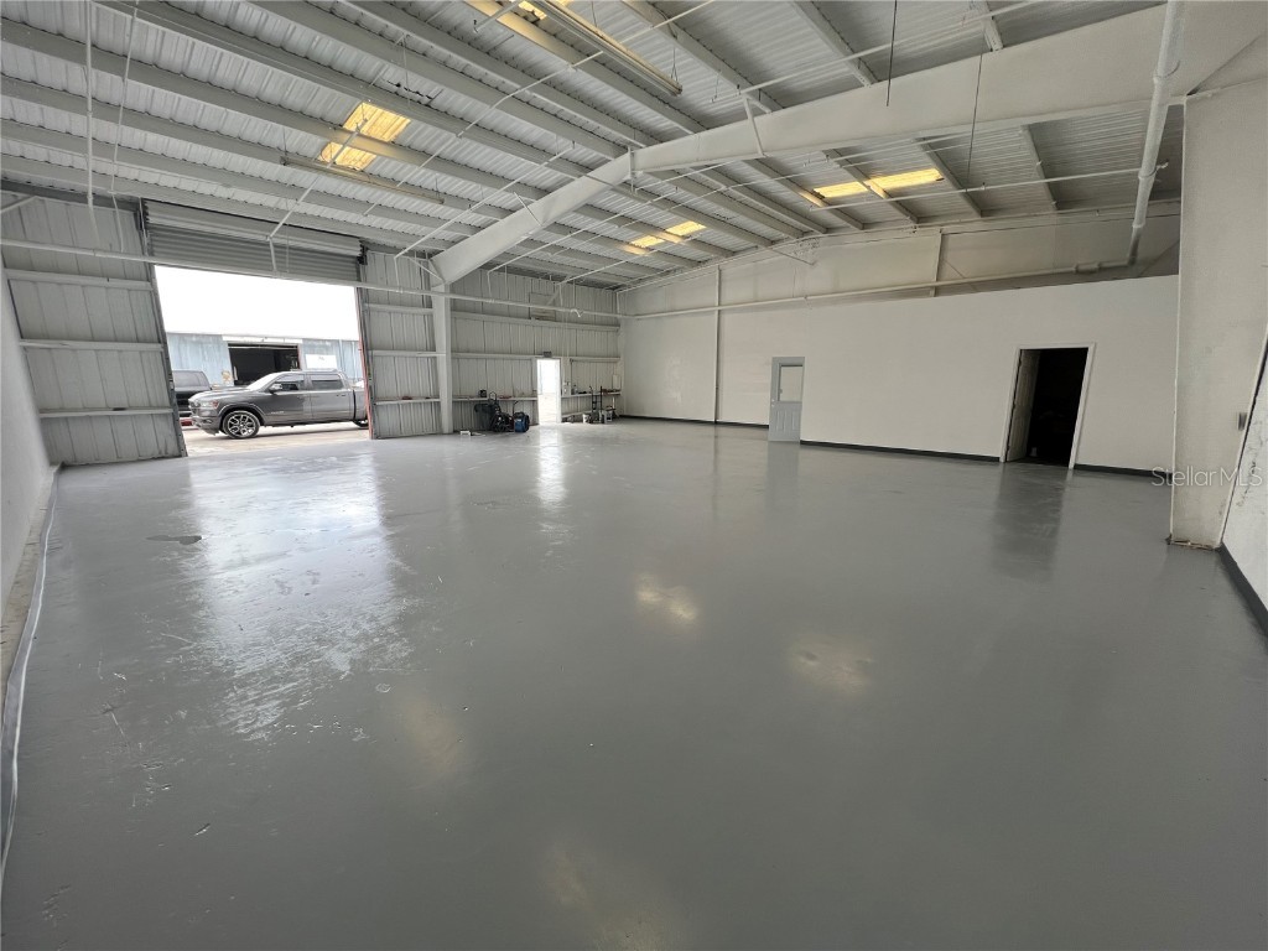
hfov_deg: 106.2
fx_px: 476
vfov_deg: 89.9
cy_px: 476
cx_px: 634
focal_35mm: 13
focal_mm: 1.57
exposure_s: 1/130
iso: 32
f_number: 1.8
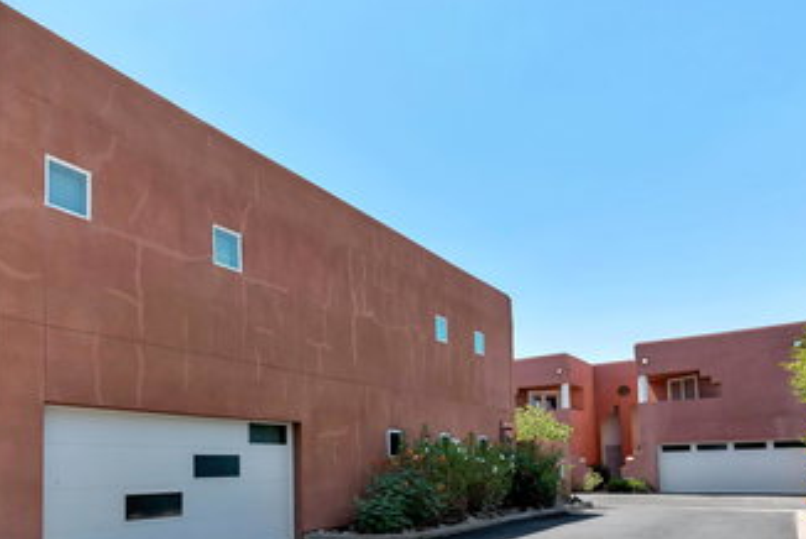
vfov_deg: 50.3
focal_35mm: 25
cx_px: 247
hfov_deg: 68.7
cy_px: 366
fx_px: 560
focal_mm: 17
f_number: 10
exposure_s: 1/400
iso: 400
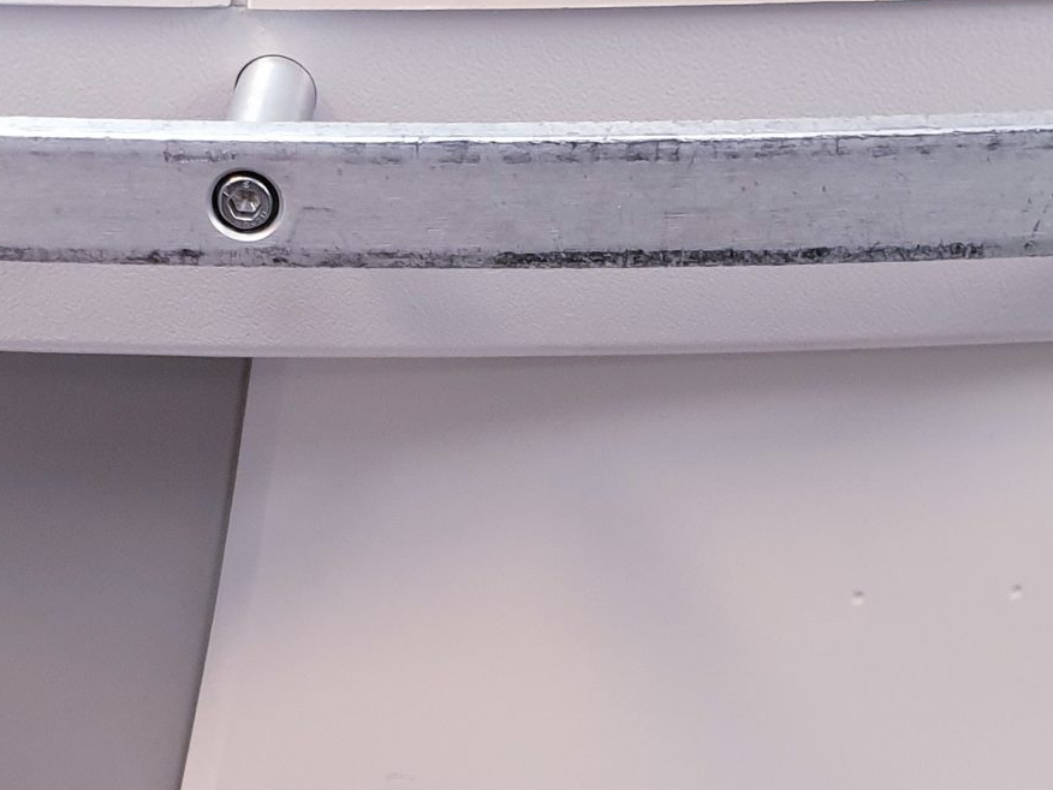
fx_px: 2312
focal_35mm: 76
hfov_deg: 25.6
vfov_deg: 19.4
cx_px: 429
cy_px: 470
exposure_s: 1/50
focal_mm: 4.3
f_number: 2.4
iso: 160
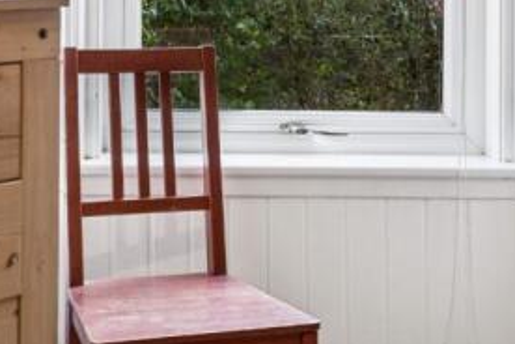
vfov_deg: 16.0
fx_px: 1187
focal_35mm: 83
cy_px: -42
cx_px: 182
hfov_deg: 24.4
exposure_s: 1/100
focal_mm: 35
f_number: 4
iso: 800
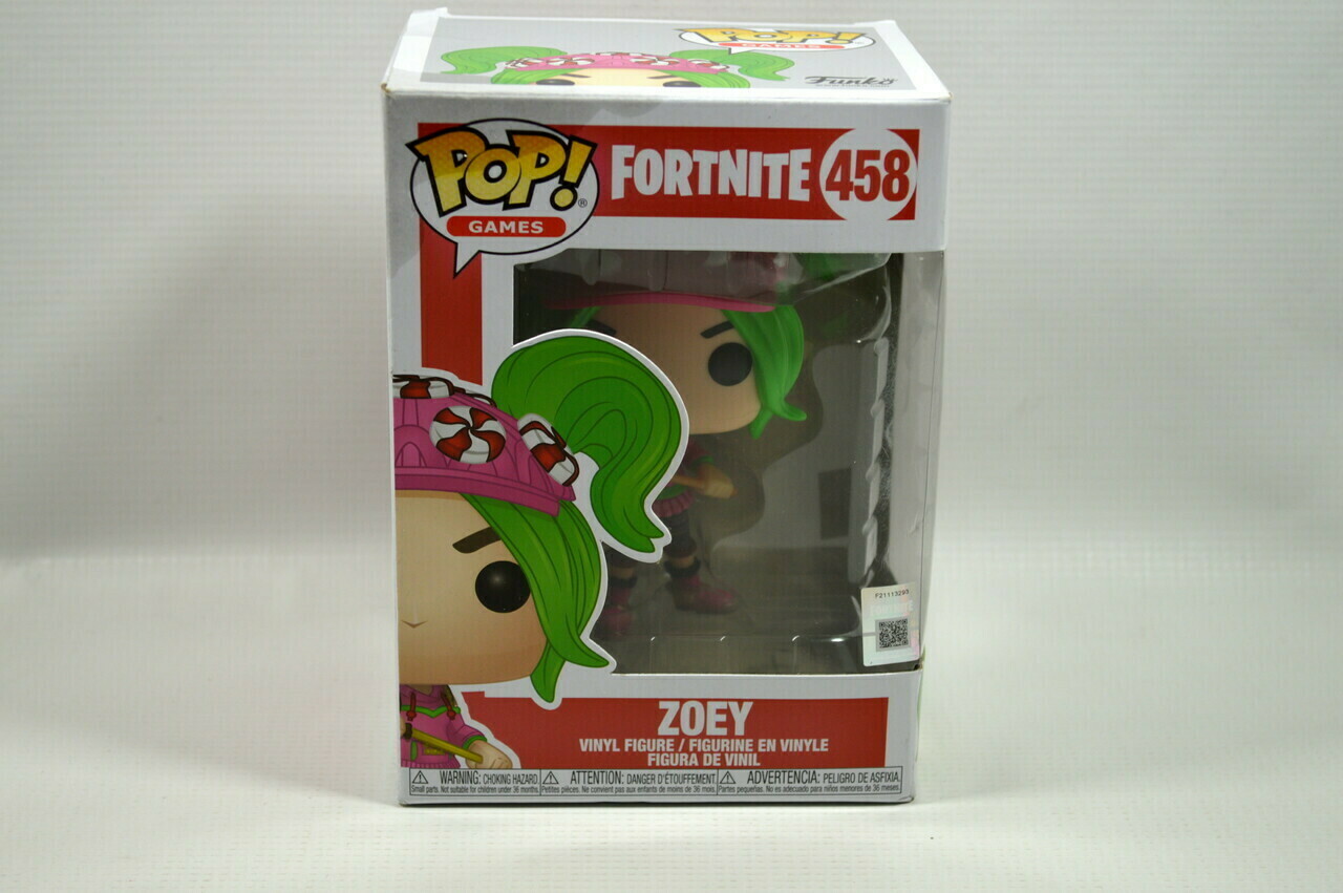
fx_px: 2460
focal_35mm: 66
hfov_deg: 30.5
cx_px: 672
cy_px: 446
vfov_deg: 20.6
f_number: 5.6
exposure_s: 1/60
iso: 180
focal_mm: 44
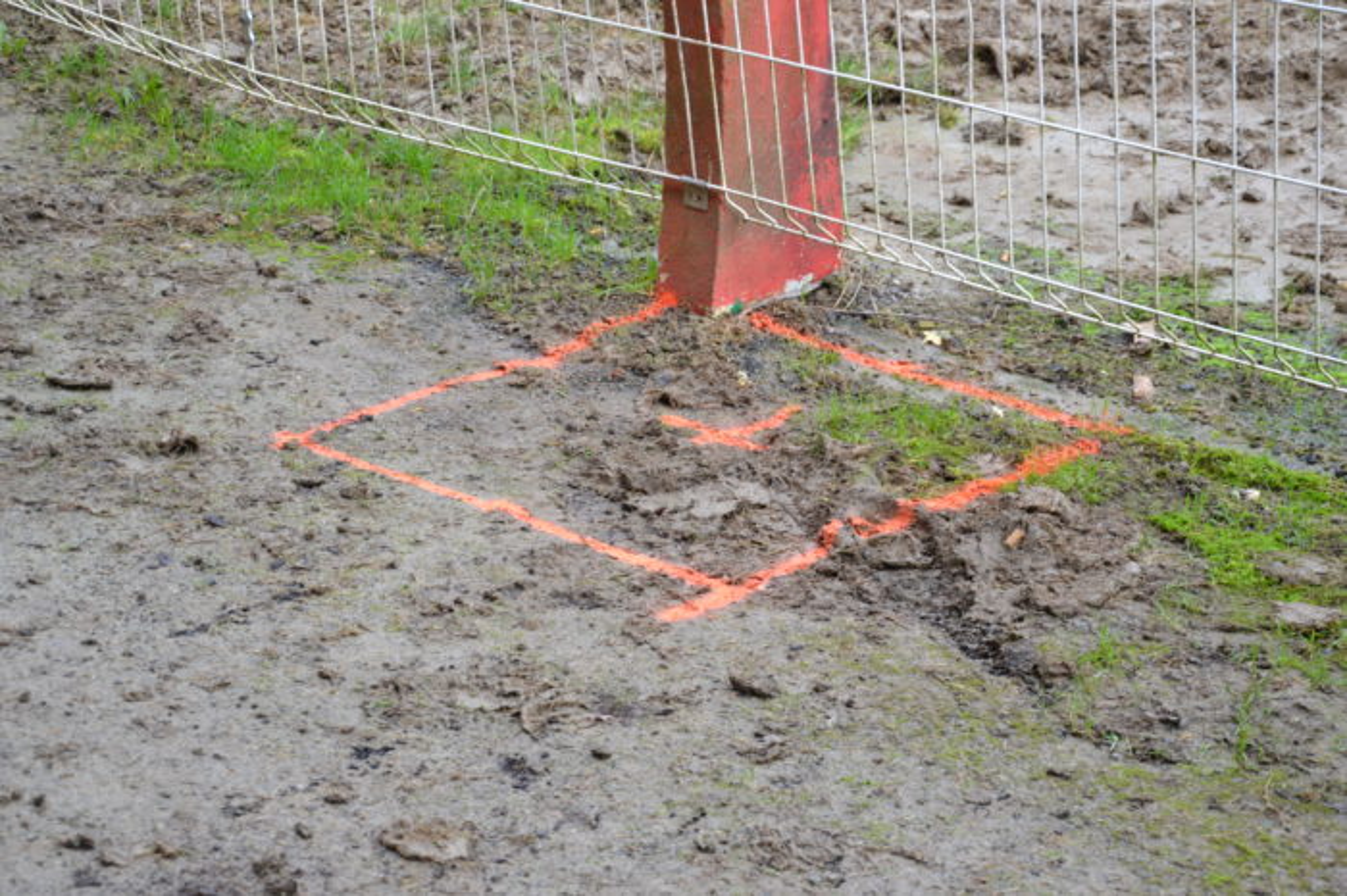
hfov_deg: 21.9
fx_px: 3478
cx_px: 674
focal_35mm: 93
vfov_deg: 14.7
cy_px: 448
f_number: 5.6
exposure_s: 1/125
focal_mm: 62
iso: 400
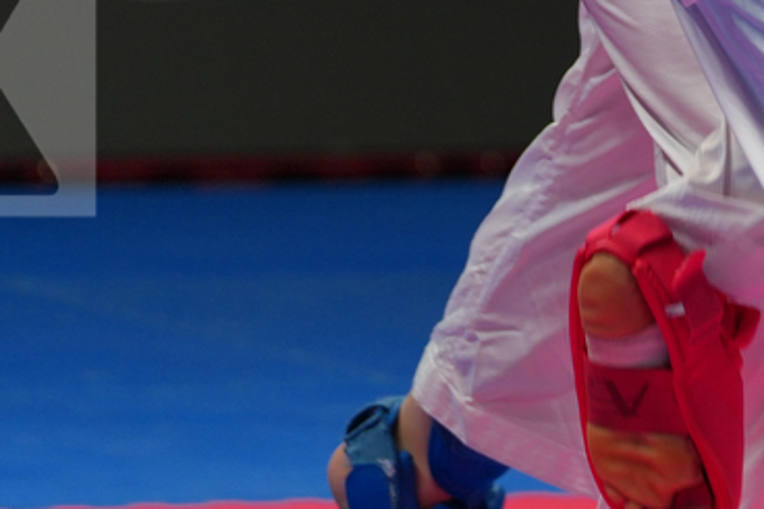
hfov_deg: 2.4
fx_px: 18433
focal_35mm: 869
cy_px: -507
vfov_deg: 1.6
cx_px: 1044
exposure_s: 1/1000
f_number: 2.8
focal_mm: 200
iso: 400
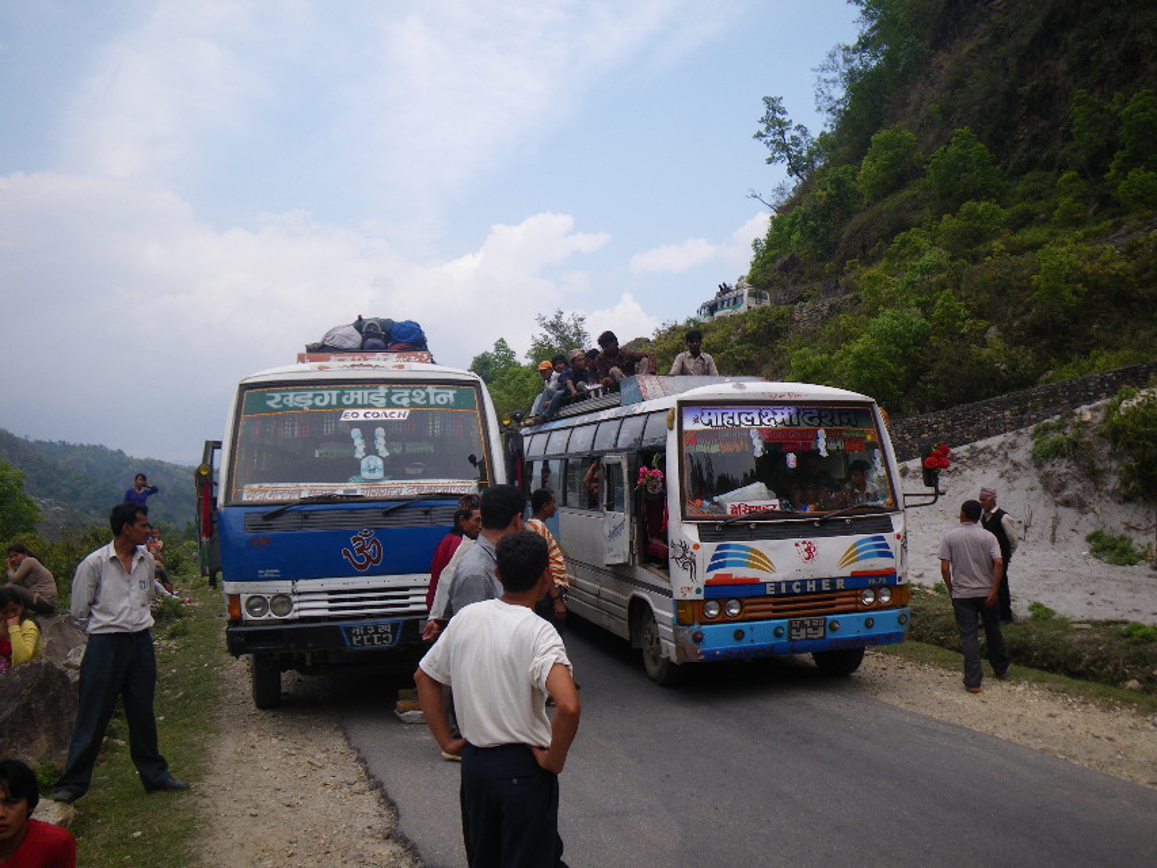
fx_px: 936
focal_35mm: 28
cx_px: 578
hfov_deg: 63.4
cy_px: 434
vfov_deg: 49.8
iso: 50
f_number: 3.5
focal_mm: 5
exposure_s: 1/200
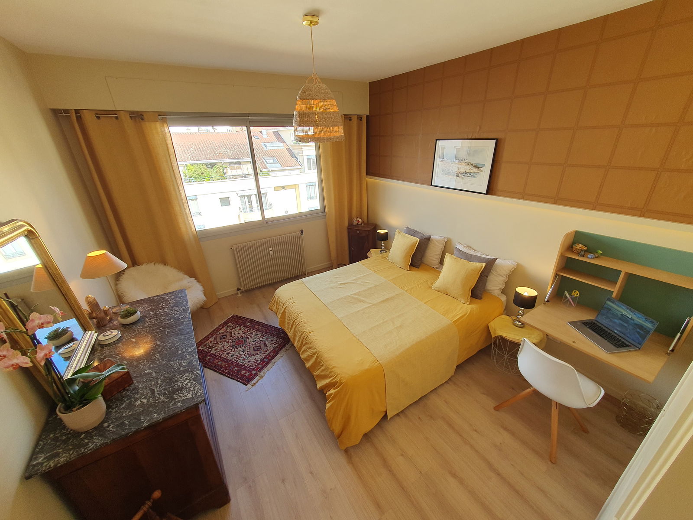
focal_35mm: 13
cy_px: 260
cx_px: 346
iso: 50
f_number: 2.2
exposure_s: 1/100
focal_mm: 1.8
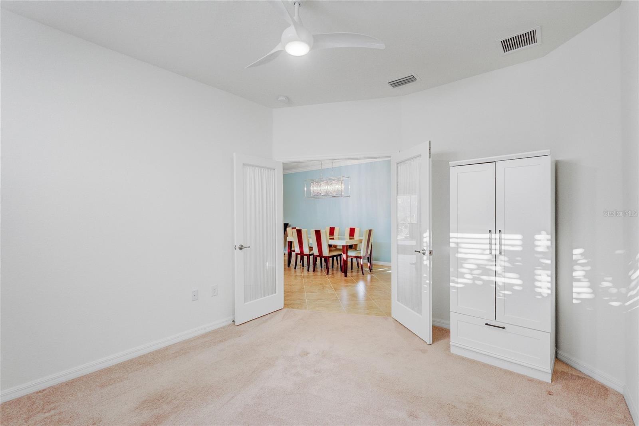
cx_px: 320
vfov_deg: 73.8
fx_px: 284
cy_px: 213
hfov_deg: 96.7
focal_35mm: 16
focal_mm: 16
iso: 400
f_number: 8
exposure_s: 1/20
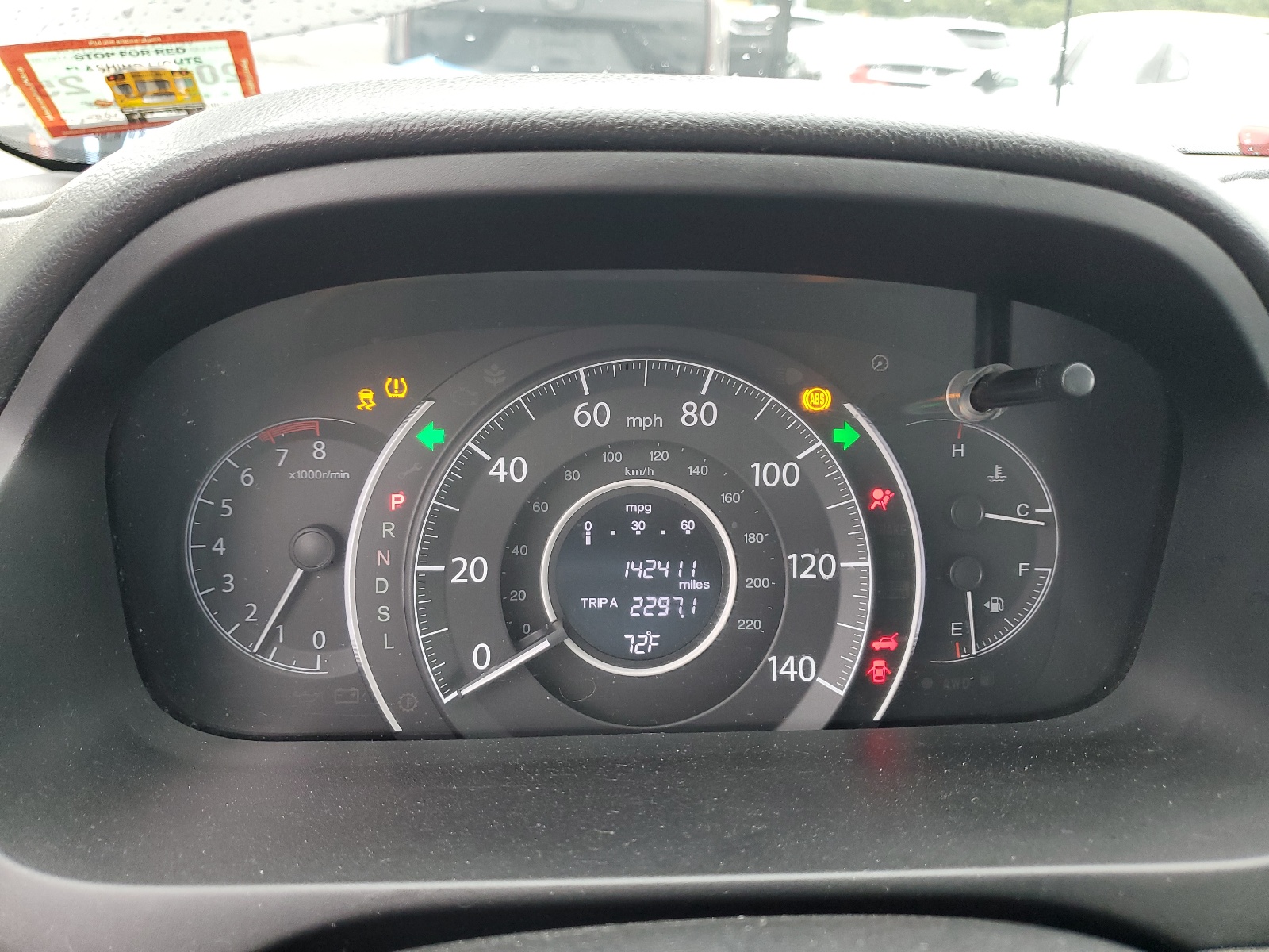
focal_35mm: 26
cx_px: 634
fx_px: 953
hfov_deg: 67.3
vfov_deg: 53.1
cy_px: 476
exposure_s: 1/120
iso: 81
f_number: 1.5
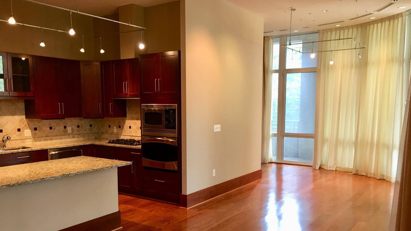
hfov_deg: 61.0
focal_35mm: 32
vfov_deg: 36.4
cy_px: 148
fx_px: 349
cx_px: 204
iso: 32
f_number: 2.2
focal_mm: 4.15
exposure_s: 1/15
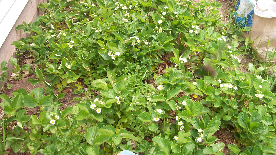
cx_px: 141
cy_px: 52
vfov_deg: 29.5
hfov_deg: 50.5
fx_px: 293
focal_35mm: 40
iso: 80
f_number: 2.7
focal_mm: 6
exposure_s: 1/238
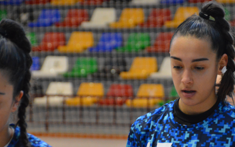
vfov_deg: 5.8
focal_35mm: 228
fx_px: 1458
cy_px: 106
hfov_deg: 9.2
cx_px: 160
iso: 3200
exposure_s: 1/160
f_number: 5.3
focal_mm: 105
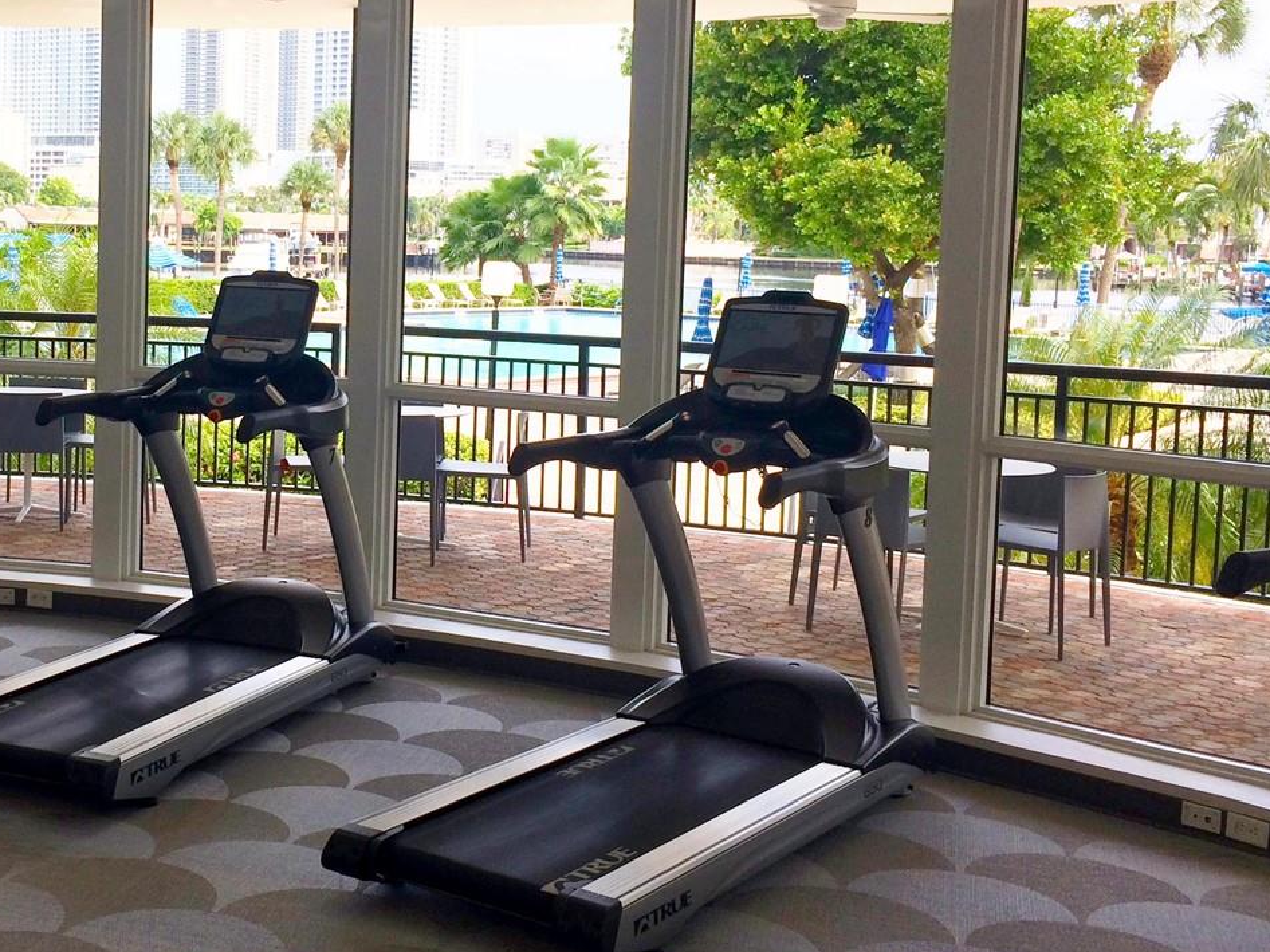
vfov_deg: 29.5
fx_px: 1797
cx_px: 331
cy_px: 353
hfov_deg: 38.0
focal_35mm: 49
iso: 32
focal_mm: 4.15
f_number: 2.2
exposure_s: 1/270
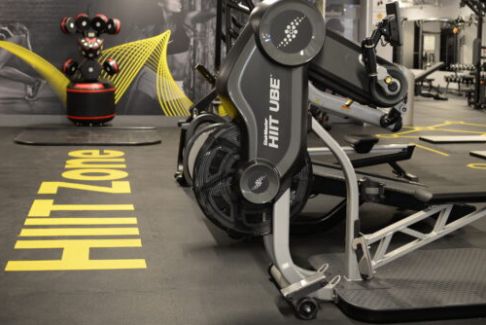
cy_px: 113
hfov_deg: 35.6
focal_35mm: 56
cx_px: 238
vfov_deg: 24.1
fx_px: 756
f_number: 3.5
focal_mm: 35
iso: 250
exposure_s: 1/13
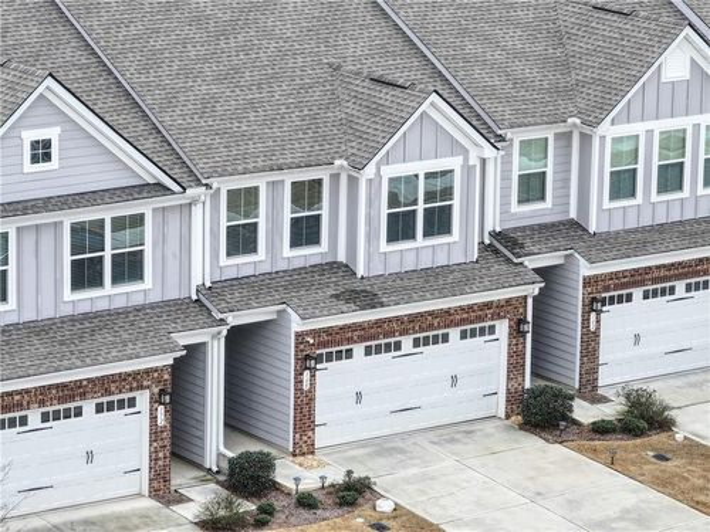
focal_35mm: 166
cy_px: 266
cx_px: 355
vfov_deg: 8.9
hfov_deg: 11.9
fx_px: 3405
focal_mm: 30.7
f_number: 3.4
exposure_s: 1/200
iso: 100
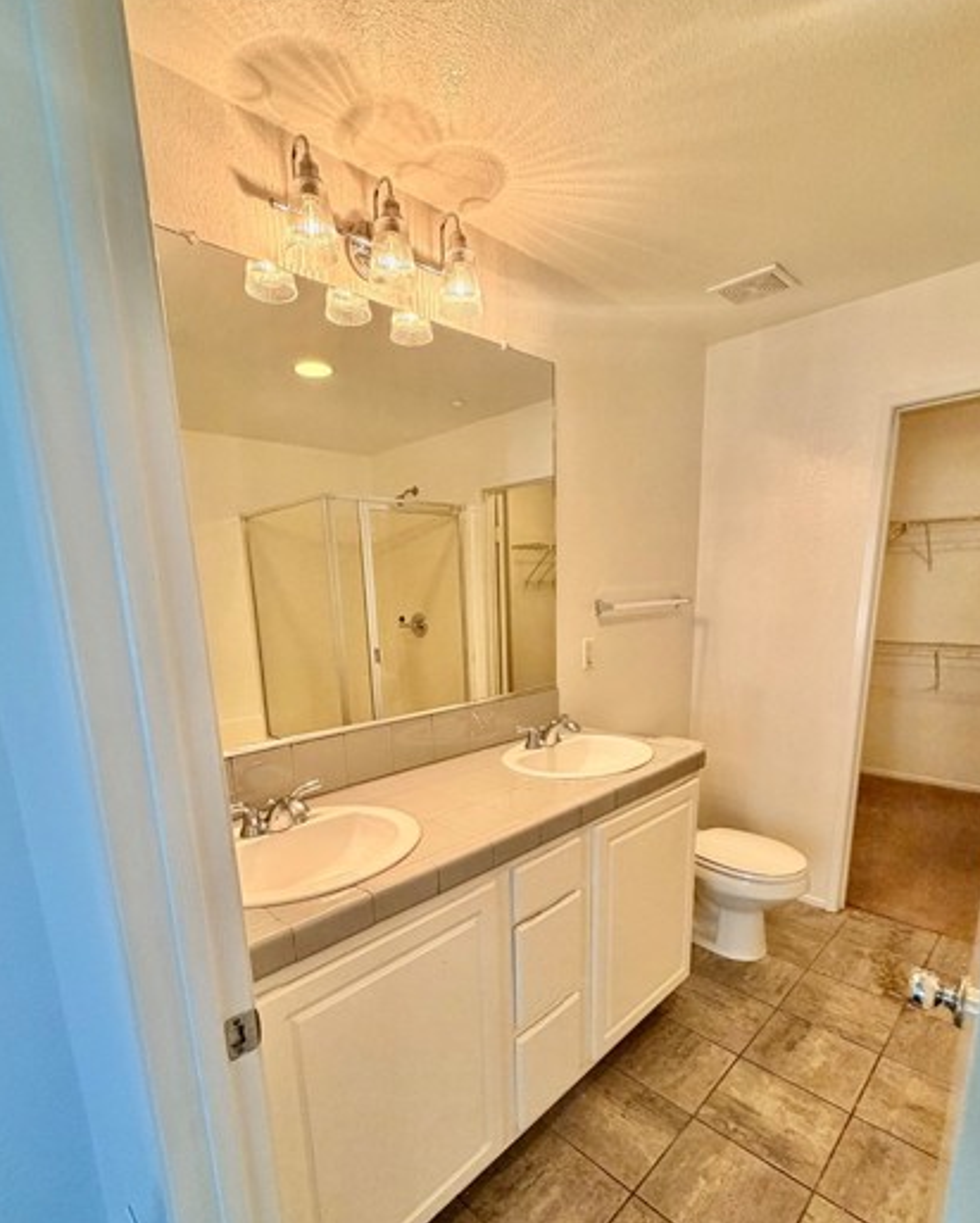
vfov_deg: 88.5
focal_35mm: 17
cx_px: 471
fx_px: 616
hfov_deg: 77.0
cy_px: 733
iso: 250
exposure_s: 1/60
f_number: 2.2
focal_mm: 2.22
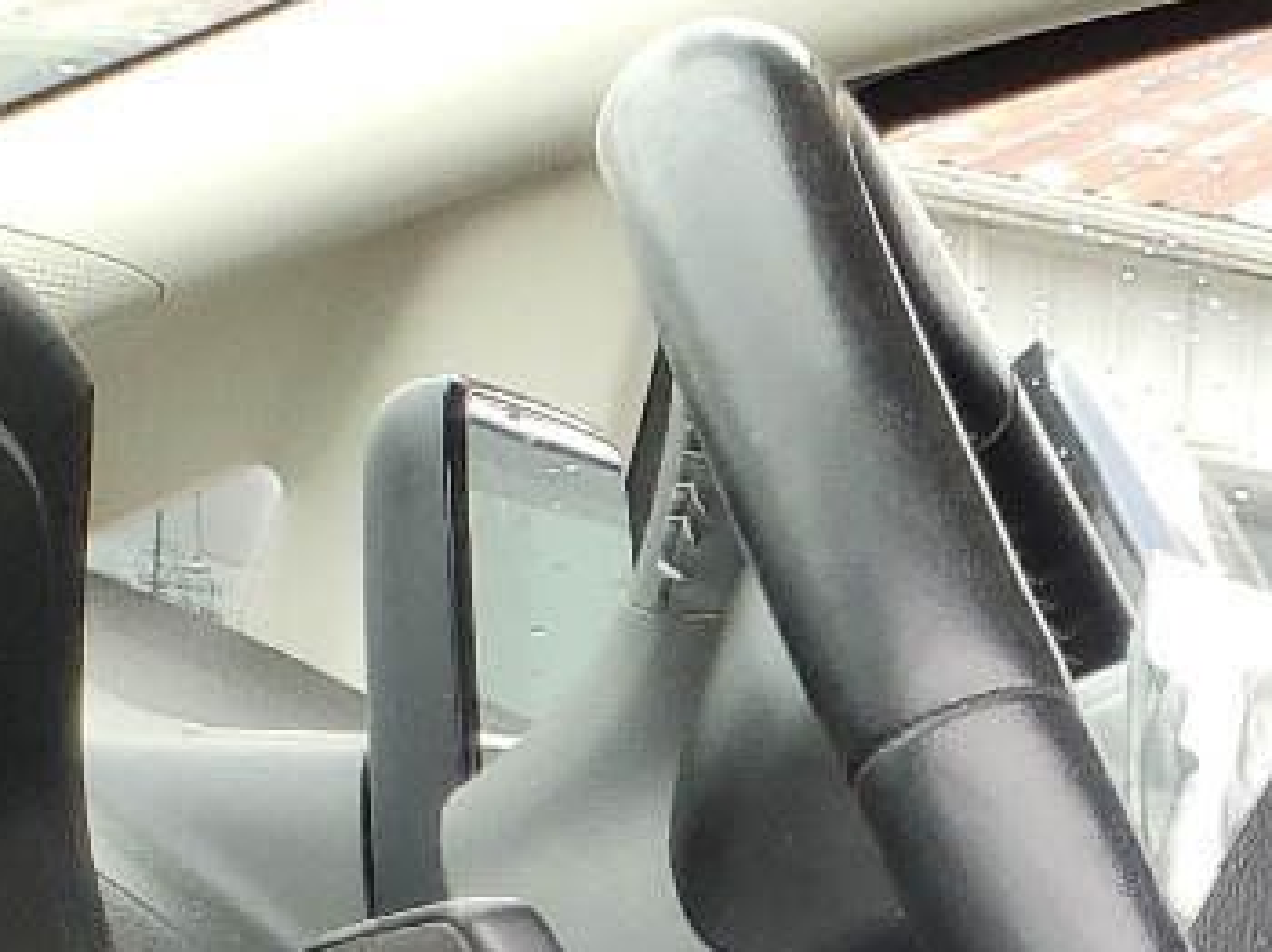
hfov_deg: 13.6
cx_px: 2711
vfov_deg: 10.9
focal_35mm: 119
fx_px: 4370
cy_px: 2147
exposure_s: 1/120
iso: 53
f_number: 1.5
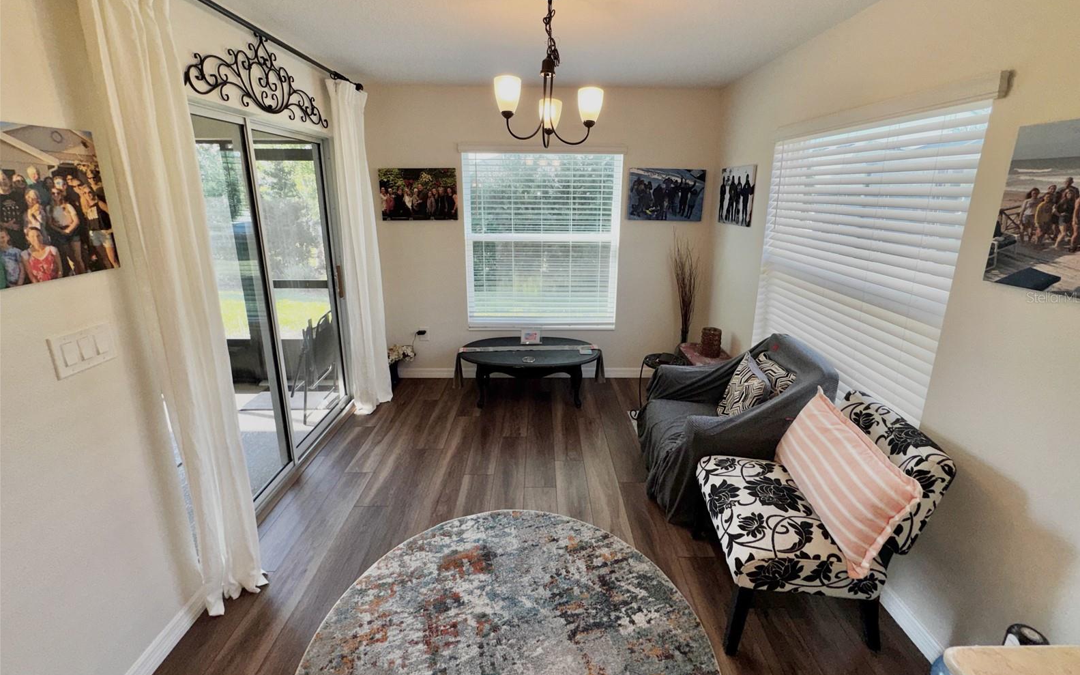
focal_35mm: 15
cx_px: 545
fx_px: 441
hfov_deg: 101.5
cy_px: 297
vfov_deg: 74.5
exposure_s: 1/166
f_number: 2.2
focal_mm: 2.22
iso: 32
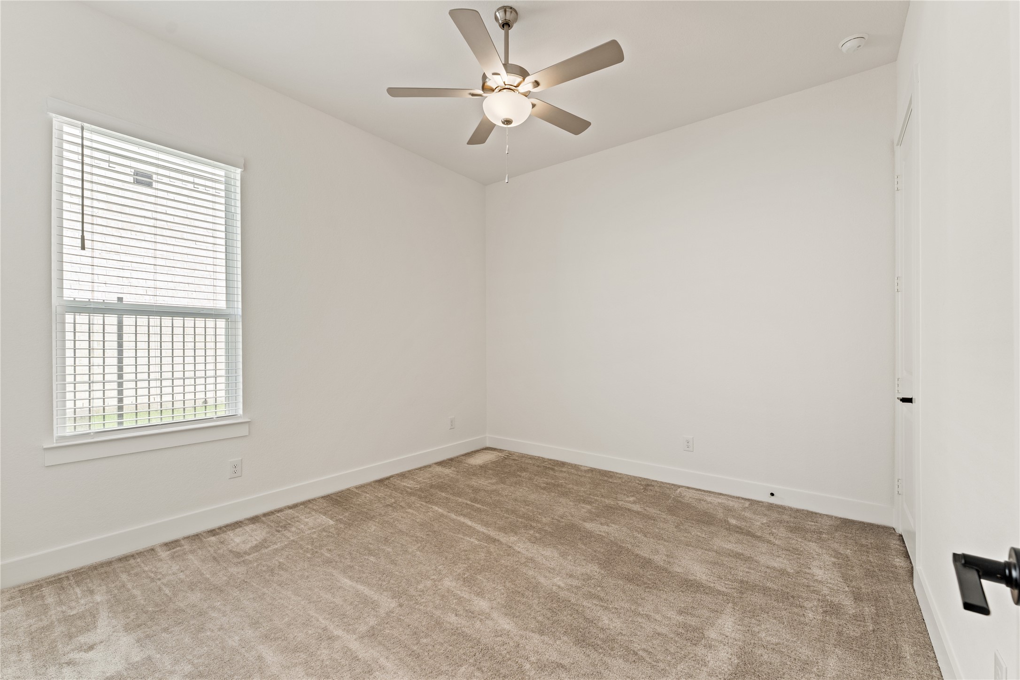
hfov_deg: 104.3
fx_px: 397
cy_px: 340
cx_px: 510
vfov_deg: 81.2
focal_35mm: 14
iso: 250
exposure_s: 1/8
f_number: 7.1
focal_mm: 14
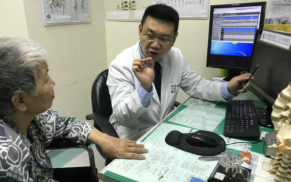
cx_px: 146
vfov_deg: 41.8
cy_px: 91
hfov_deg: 62.9
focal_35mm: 30
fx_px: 238
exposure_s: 1/30
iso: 32
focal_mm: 3.99
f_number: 1.8
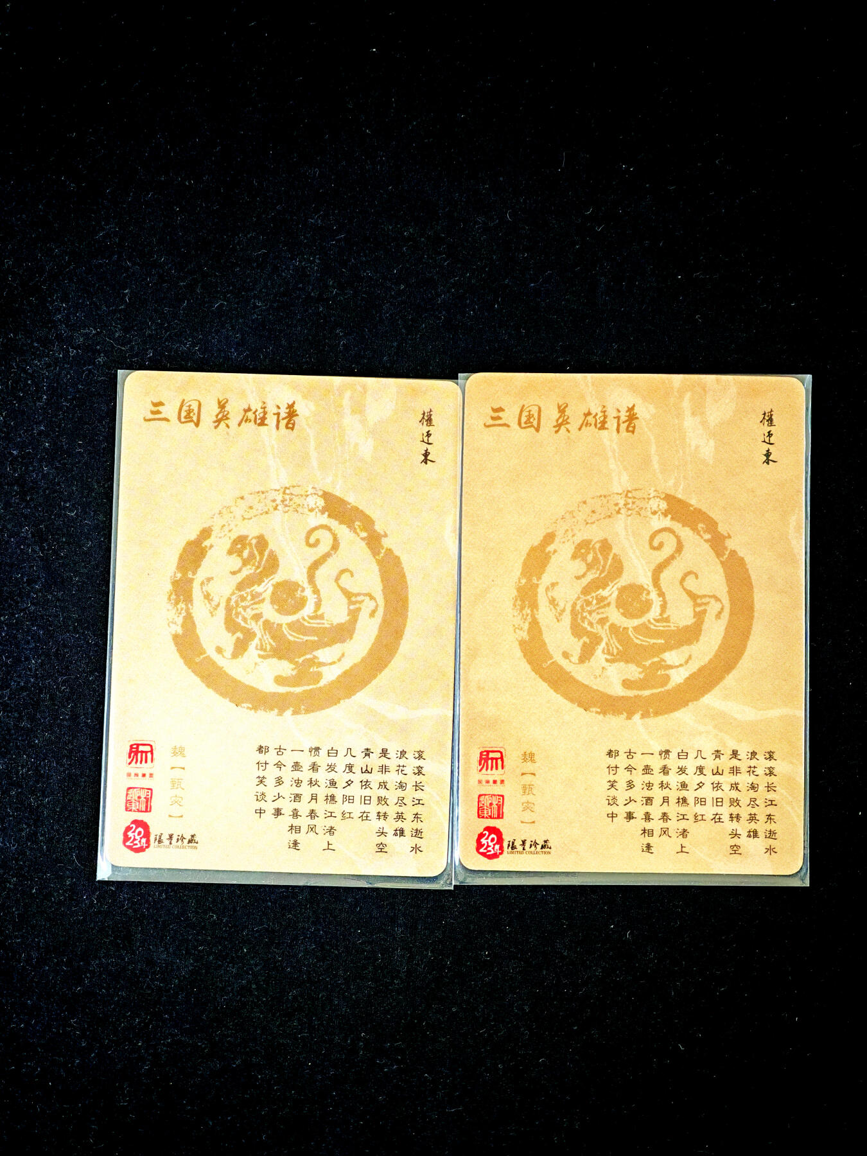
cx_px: 434
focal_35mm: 72
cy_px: 578
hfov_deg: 20.4
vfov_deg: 27.0
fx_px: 2404
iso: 250
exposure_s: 1/33
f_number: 2.4
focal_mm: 8.67
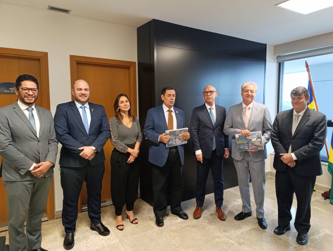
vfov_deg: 59.0
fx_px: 222
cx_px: 166
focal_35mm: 23
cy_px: 126
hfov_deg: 73.8
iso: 1000
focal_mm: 6.14
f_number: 1.6
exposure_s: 1/40
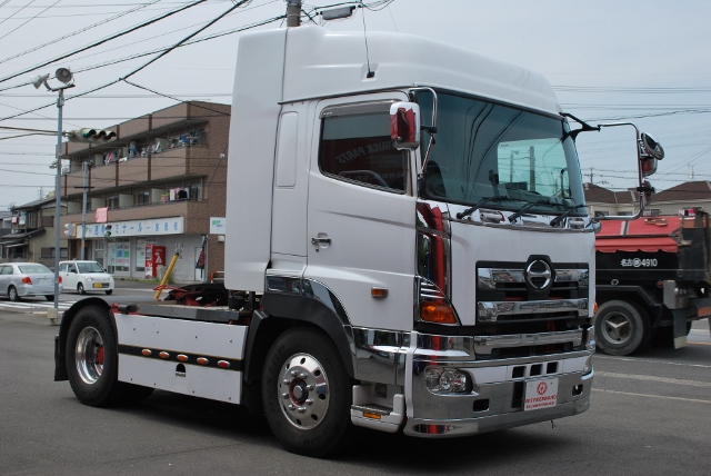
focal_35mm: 45
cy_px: 238
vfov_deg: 29.9
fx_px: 890
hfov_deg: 43.6
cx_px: 356
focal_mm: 30
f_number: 8
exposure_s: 1/250
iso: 100
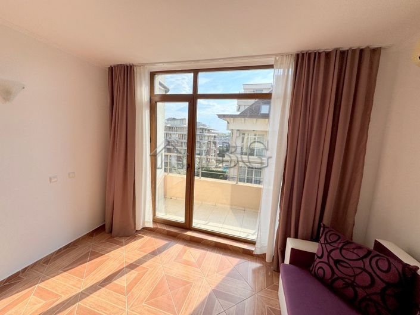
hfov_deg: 102.1
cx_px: 210
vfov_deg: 85.6
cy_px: 158
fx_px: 170
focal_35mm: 14
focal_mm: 2.22
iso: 50
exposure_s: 1/1048
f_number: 2.2
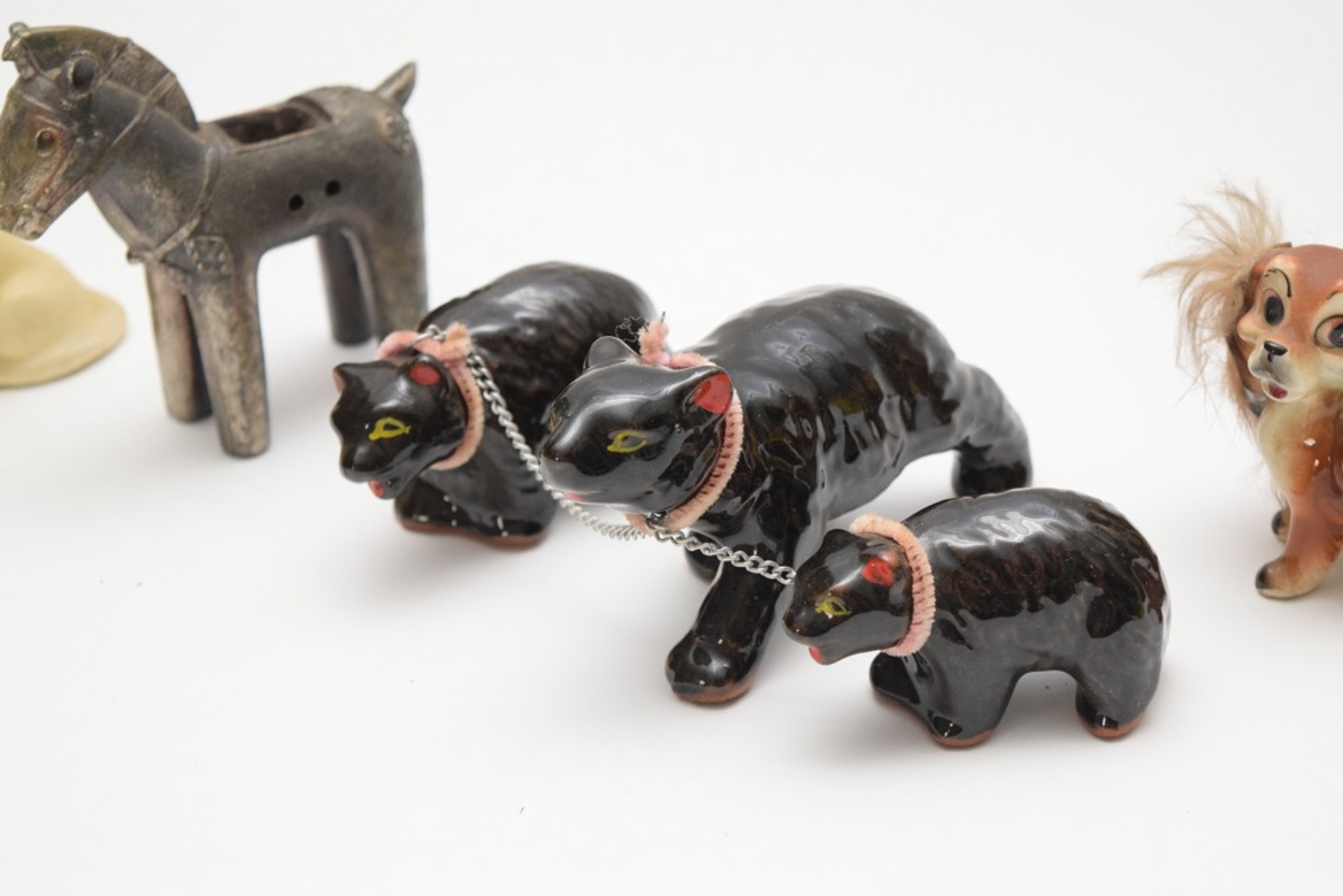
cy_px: 448
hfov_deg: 24.6
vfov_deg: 16.6
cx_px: 672
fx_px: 3078
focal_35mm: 82
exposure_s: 1/60
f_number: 5.6
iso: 2200
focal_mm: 55
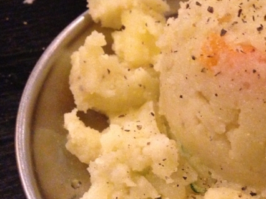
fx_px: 476
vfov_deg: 23.5
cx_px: 242
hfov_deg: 29.8
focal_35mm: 62
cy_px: 134
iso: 640
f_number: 2.4
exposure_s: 1/15
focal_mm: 4.12
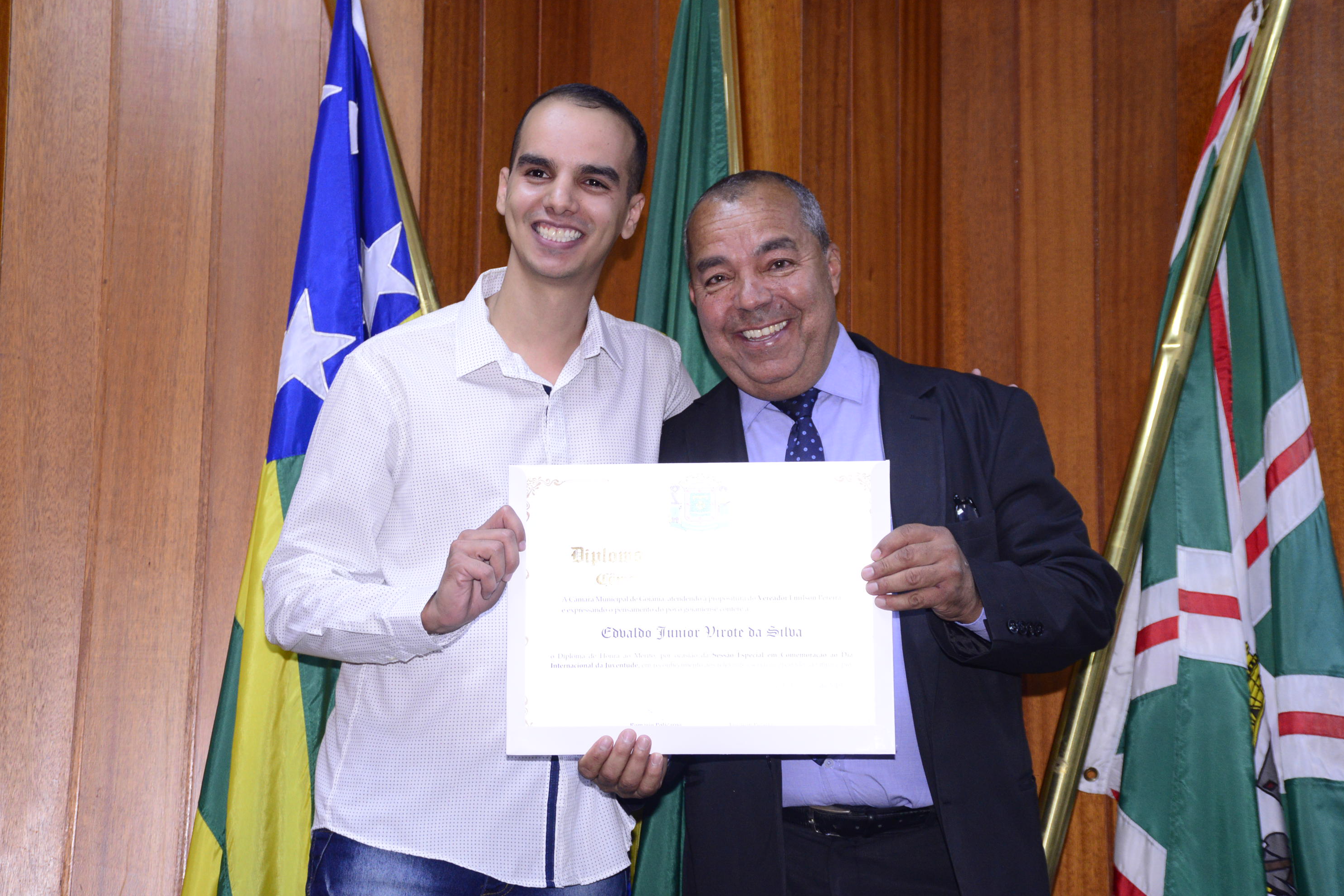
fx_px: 2501
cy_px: 449
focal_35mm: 67
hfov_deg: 30.1
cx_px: 667
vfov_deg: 20.3
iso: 2500
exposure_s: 1/60
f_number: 5.6
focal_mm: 66
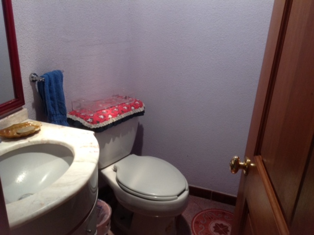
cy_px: 118
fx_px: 317
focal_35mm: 35
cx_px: 157
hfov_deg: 52.7
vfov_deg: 40.6
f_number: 2.4
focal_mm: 4.28
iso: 125
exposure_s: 1/15
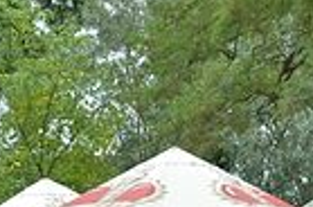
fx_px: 2221
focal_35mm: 256
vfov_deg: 5.2
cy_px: 521
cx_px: 20
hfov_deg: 8.0
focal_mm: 28
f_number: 7.1
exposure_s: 1/200
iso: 500
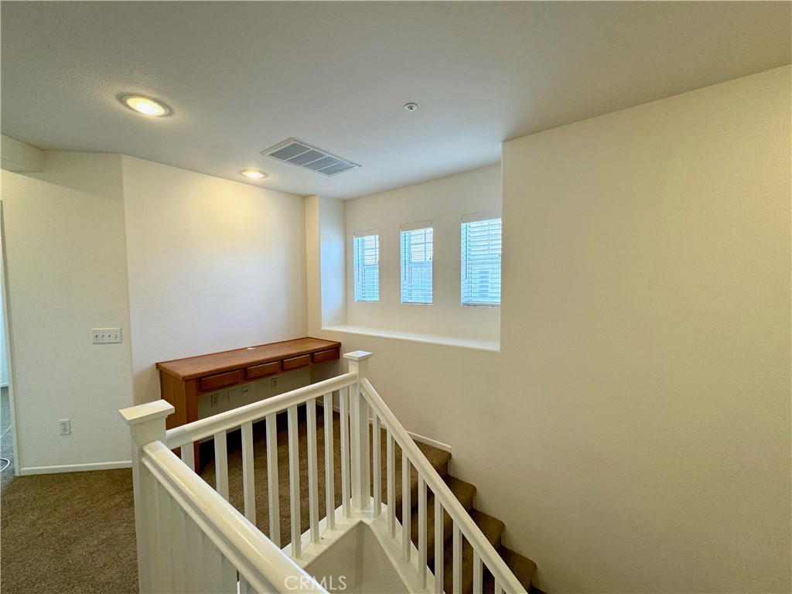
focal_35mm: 14
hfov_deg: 102.1
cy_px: 297
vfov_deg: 85.7
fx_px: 320
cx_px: 396
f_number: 2.2
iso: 100
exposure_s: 1/120
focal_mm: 2.22
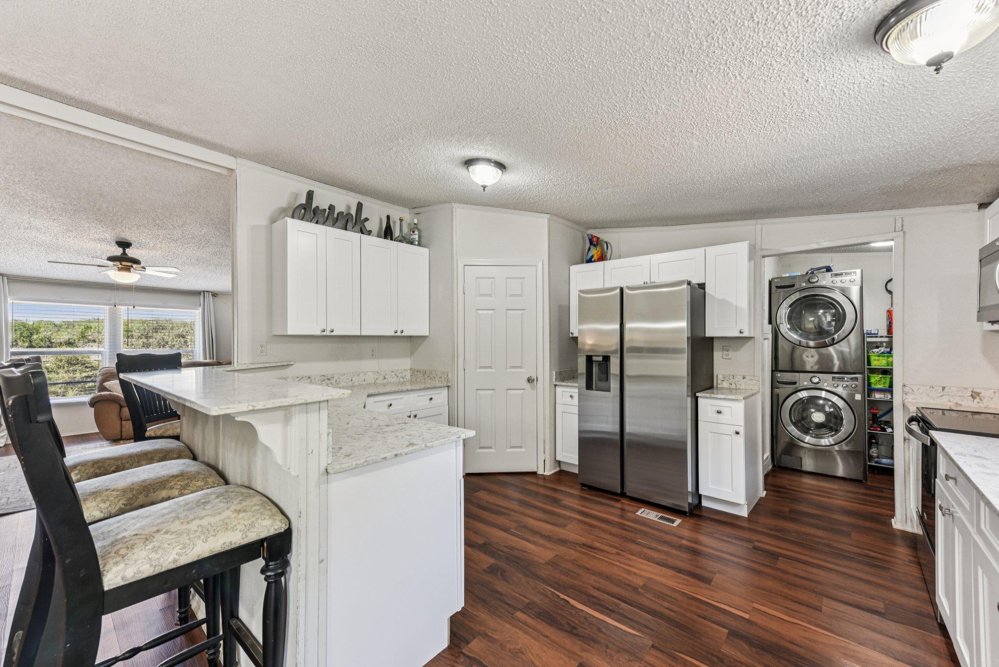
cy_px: 334
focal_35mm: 14
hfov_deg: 104.2
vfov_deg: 81.2
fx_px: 389
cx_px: 500
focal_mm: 14
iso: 360
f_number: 8
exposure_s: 1/8
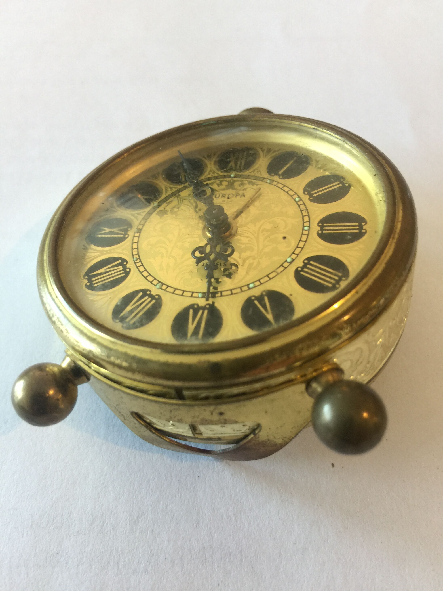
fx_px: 495
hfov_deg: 48.2
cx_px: 222
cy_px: 296
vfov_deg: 61.7
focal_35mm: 29
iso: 50
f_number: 2.2
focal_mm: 4.15
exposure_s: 1/17
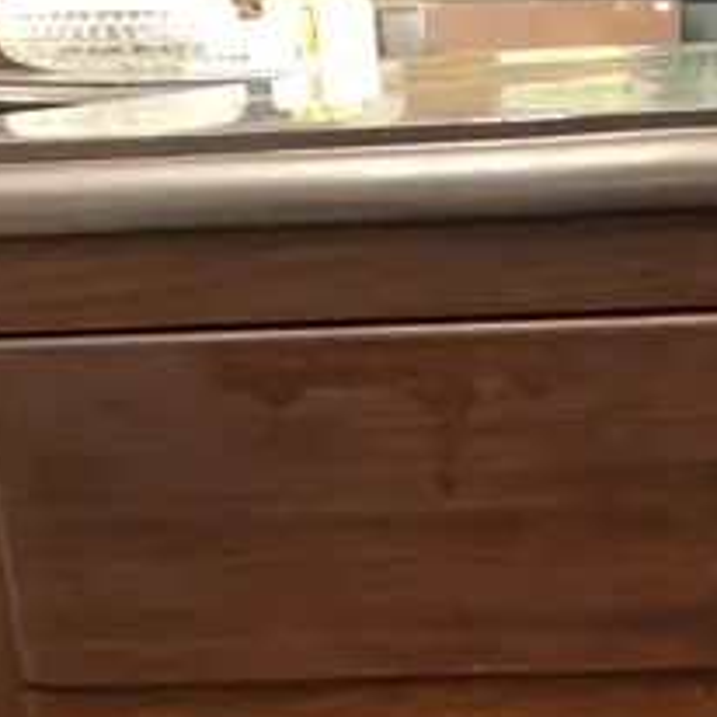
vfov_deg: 14.4
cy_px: 1041
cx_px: 919
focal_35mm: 114
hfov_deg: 14.7
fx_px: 2671
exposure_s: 1/50
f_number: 1.8
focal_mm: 4.25
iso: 200
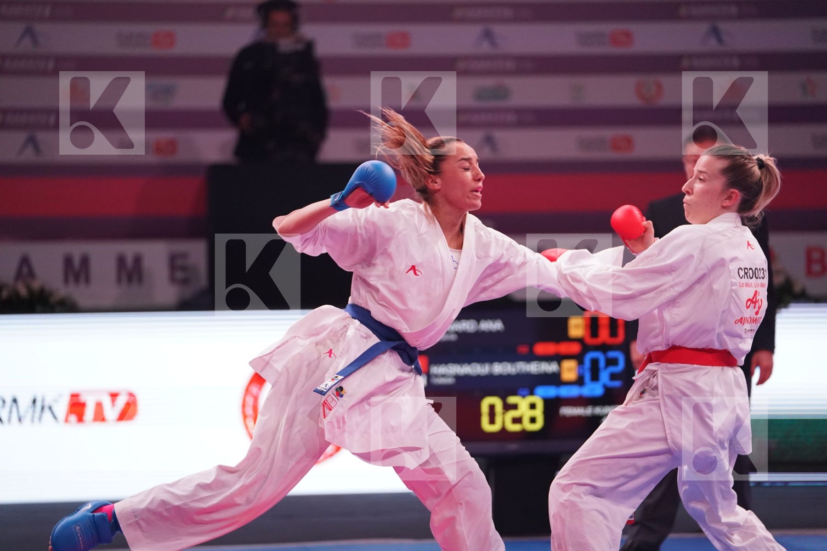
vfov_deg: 8.8
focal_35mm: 156
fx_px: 3583
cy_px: 276
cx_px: 414
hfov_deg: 13.2
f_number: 2.8
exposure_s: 1/1000
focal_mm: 156
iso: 4000
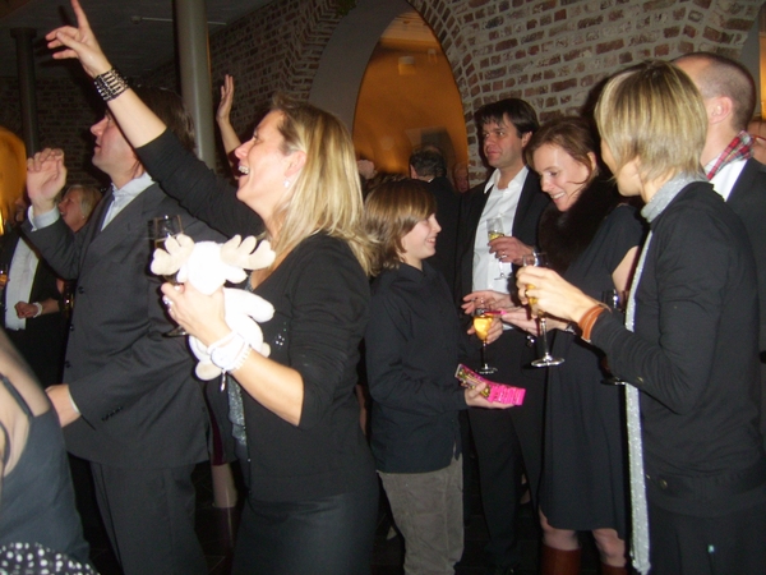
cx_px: 383
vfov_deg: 37.7
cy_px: 288
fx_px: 841
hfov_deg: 49.0
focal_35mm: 38
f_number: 2.8
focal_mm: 7.8
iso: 128
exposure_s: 1/30
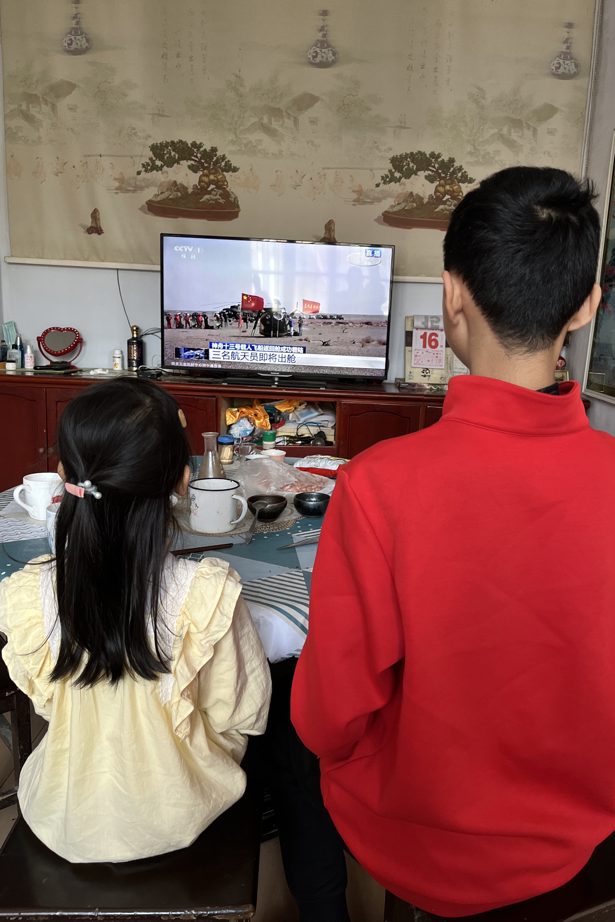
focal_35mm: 28
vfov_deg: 65.5
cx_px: 348
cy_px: 445
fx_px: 717
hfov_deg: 46.3
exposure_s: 1/90
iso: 125
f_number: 1.6
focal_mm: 5.1
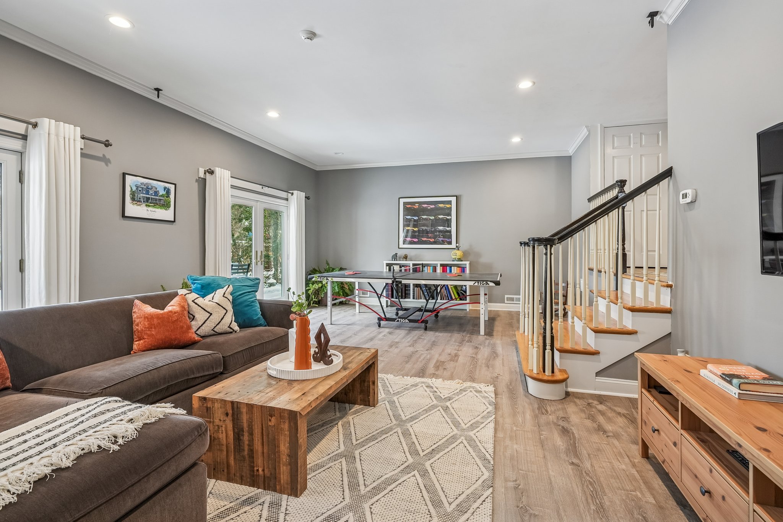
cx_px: 392
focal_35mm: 16
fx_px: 348
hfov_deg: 96.7
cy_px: 261
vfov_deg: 73.7
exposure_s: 1/20
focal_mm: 16
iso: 400
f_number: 8
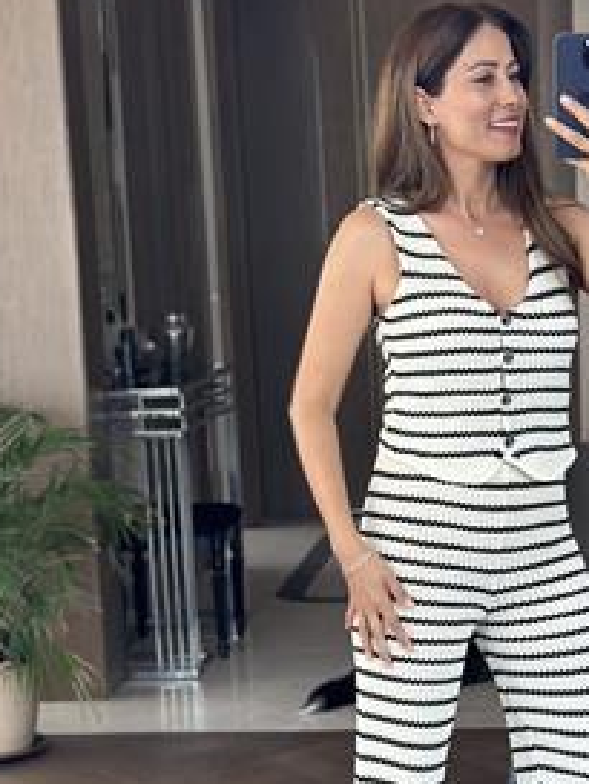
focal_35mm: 89
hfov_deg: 16.5
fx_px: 2018
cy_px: 600
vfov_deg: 21.8
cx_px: 454
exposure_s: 1/90
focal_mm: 6.86
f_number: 1.78
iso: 125
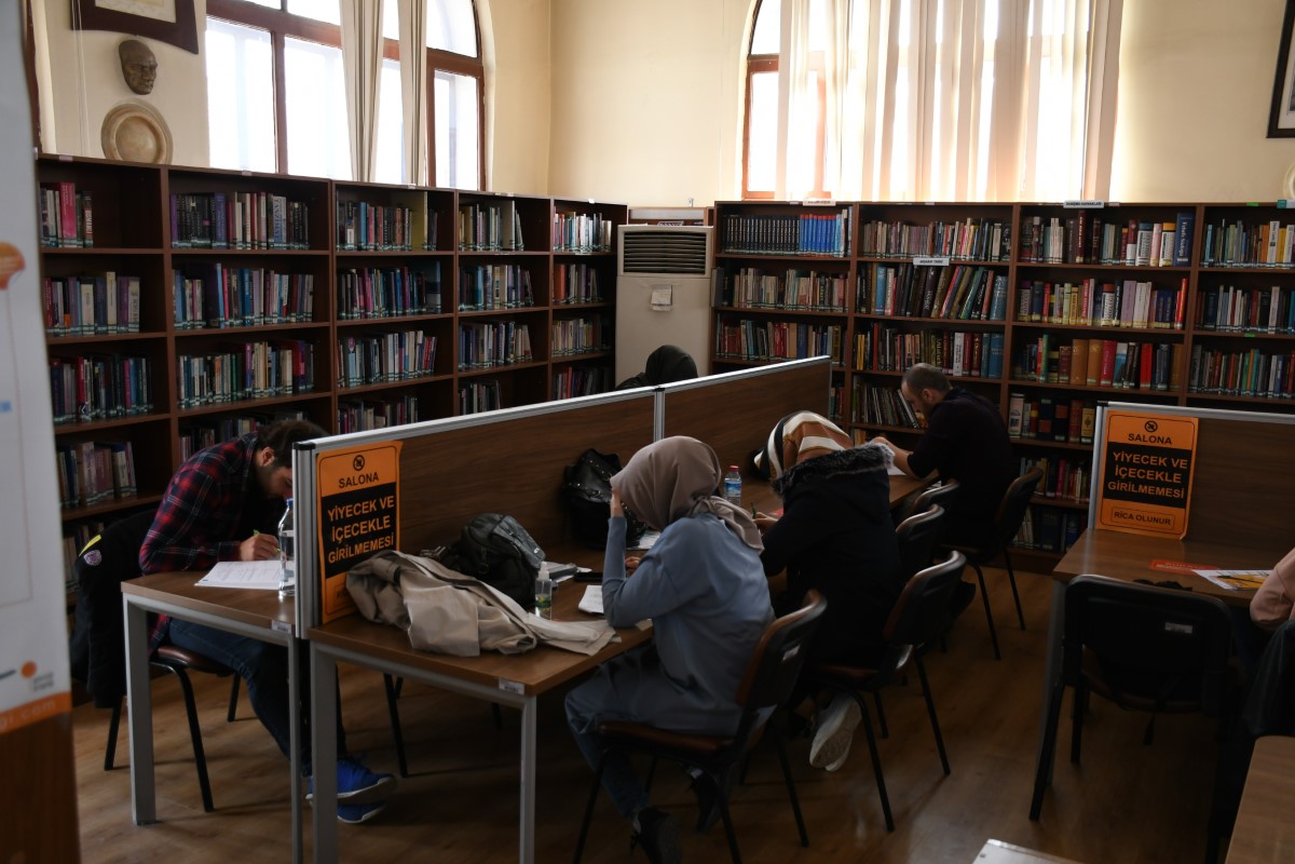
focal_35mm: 33
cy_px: 432
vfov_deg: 40.0
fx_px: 1187
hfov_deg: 57.2
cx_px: 648
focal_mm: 22
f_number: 3.5
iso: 560
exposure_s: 1/80
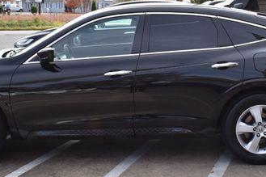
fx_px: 517
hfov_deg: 28.9
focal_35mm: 70
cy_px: 65
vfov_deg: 19.4
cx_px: 136
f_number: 11
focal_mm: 24
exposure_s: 1/400
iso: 400
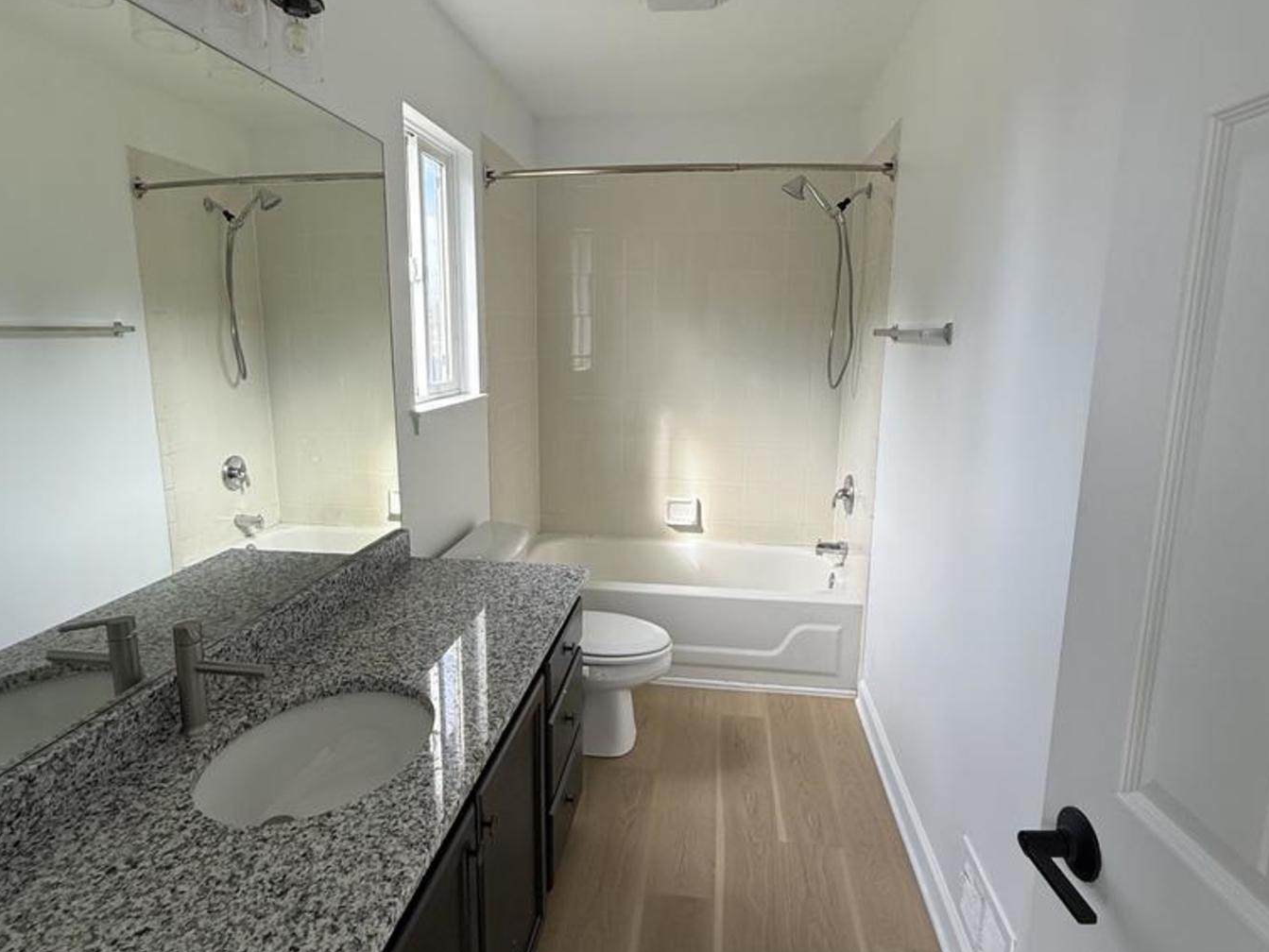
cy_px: 460
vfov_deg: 81.7
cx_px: 615
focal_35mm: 15
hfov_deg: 98.1
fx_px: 550
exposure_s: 1/99
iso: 80
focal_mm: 2.22
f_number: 2.2
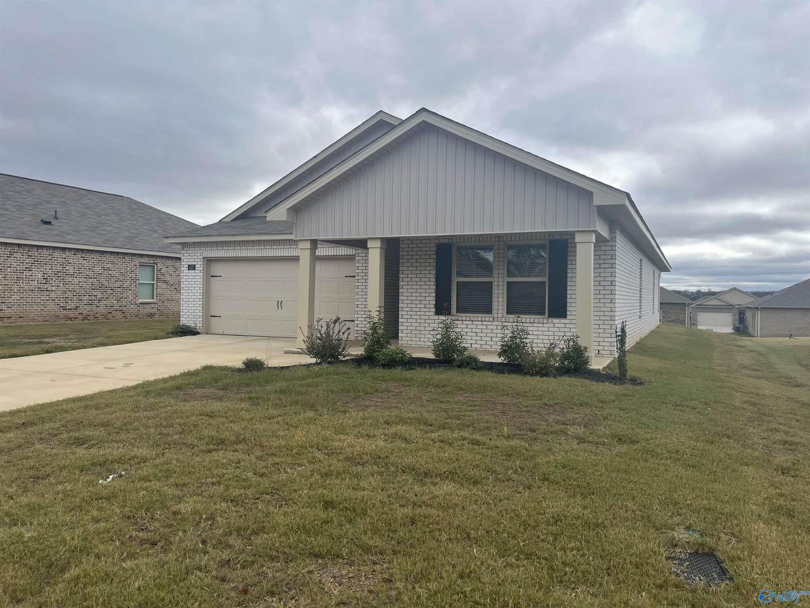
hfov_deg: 67.3
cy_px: 304
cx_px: 405
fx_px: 608
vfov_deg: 53.1
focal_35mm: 26
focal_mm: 5.1
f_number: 1.6
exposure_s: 1/2101
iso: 50
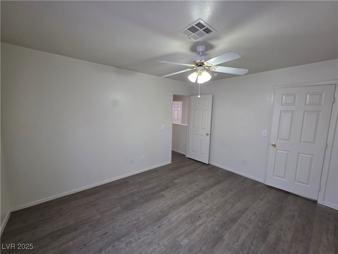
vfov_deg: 89.9
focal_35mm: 13
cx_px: 169
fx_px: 127
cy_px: 127
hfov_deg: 106.2
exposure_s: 1/60
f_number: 1.9
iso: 160
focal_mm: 2.2
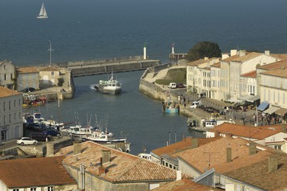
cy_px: 99
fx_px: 1398
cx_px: 139
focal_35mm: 176
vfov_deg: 7.8
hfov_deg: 11.7
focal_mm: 105
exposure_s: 1/500
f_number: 6.3
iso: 100
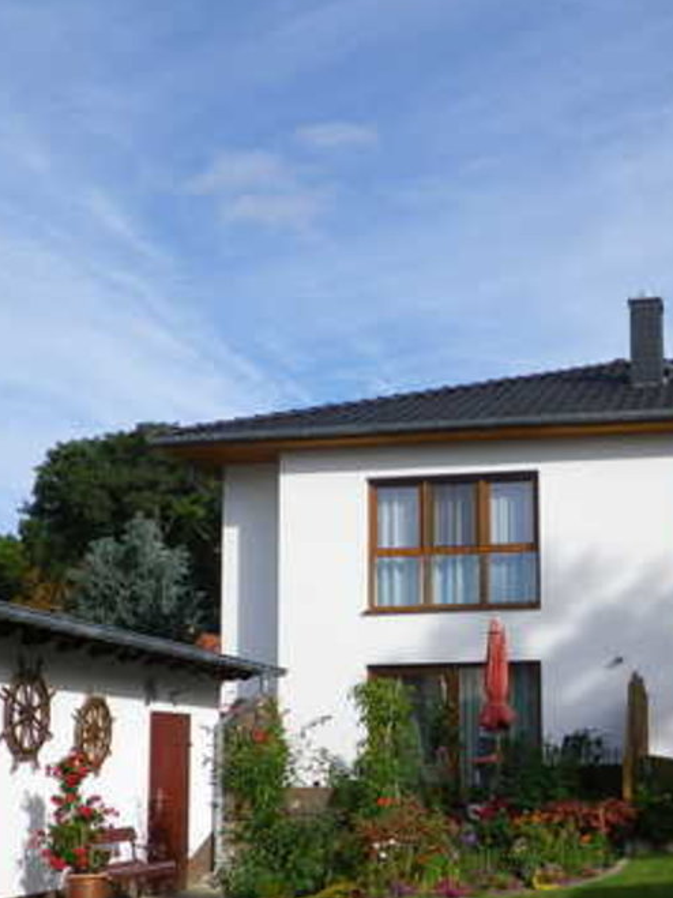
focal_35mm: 51
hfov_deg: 27.9
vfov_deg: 37.2
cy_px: 583
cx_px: 541
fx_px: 1322
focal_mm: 5
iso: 80
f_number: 4.2
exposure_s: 1/640
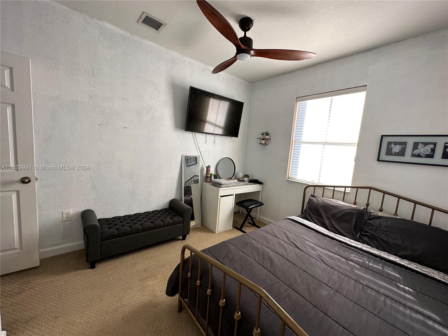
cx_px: 224
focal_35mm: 14
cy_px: 168
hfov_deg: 102.1
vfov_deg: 85.7
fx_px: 181
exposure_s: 1/99
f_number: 2.2
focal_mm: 2.22
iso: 50
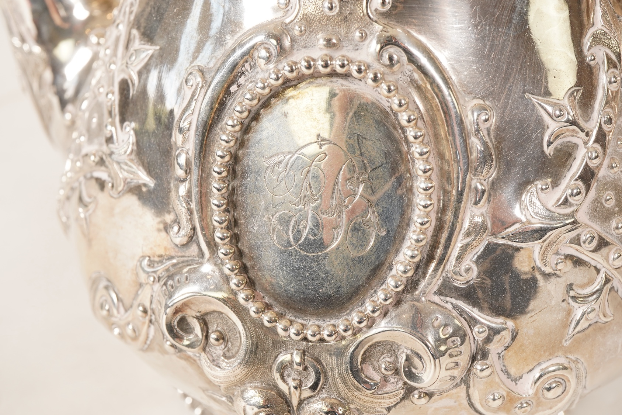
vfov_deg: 29.9
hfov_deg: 43.6
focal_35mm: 45
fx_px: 778
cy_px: 208
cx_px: 311
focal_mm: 30
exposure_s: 1/125
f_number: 9
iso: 500
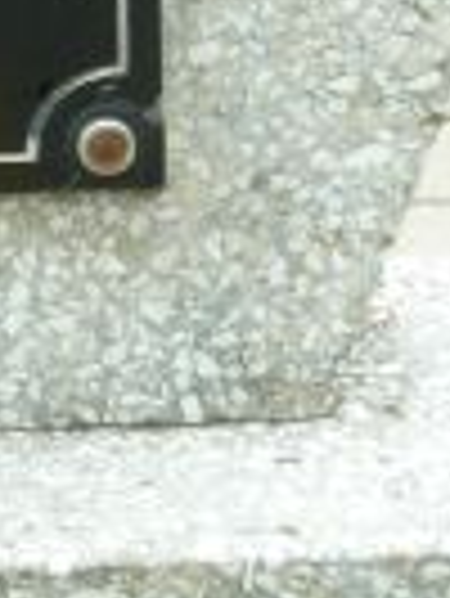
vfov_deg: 3.7
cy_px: -463
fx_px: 9189
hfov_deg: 2.8
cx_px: -216
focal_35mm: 531
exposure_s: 1/60
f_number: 4.5
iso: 160
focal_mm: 24.1
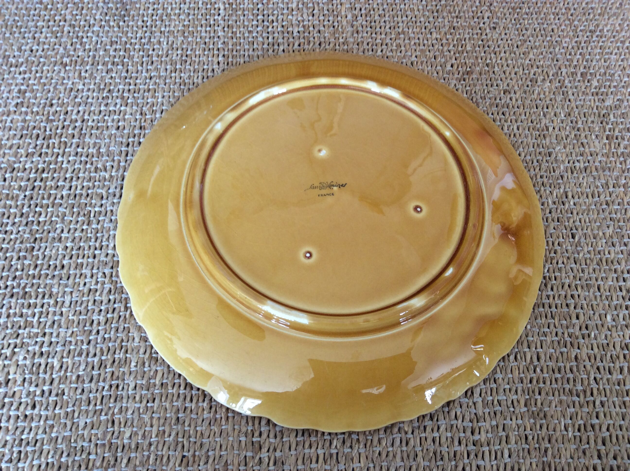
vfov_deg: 44.1
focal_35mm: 32
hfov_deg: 56.9
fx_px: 582
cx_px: 315
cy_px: 236
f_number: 2.4
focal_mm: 3.3
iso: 50
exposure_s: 1/25
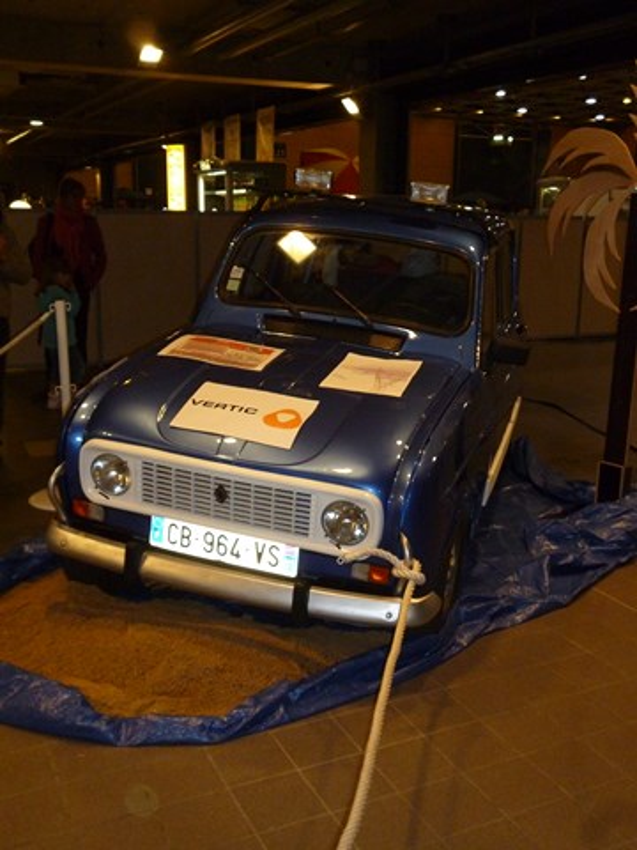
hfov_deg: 39.7
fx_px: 883
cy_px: 425
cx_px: 318
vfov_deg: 51.4
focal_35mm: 36
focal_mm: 6.4
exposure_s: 1/60
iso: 400
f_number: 3.5
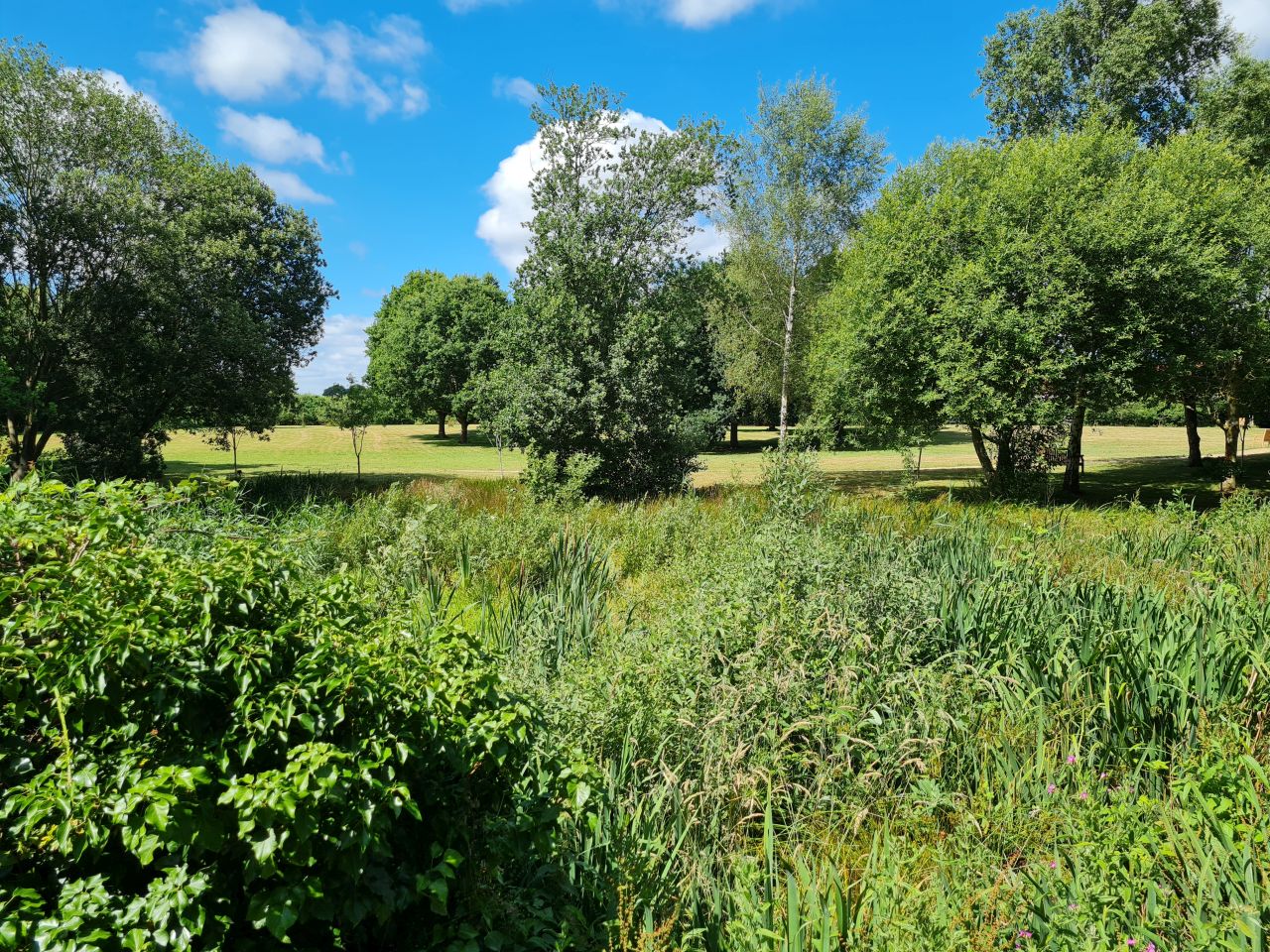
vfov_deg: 53.1
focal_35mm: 26
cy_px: 476
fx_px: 954
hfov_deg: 67.3
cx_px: 635
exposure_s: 1/1644
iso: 50
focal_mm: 5.4
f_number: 1.8
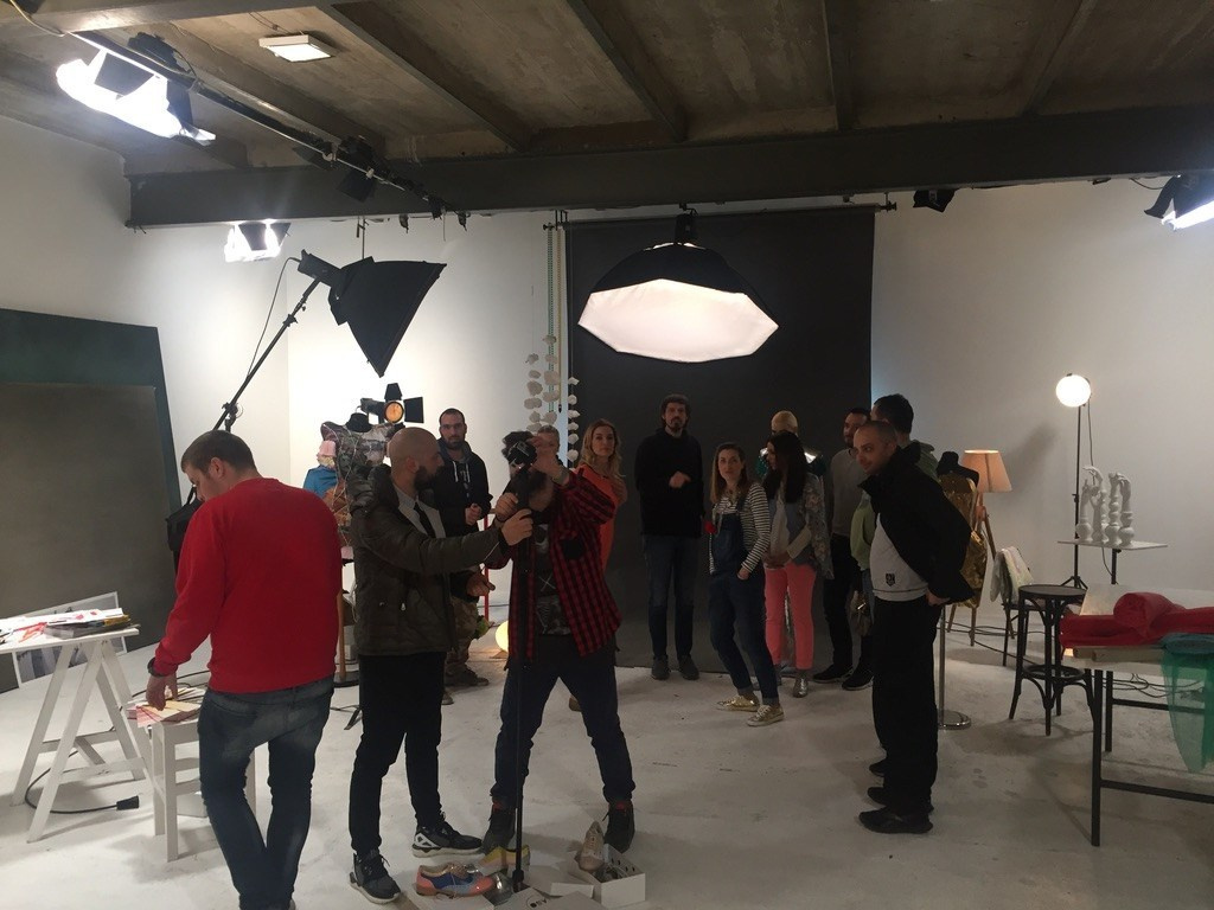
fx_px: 1017
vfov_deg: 48.2
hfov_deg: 61.7
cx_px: 607
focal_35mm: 29
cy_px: 455
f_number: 2.2
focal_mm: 4.15
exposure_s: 1/33
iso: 50
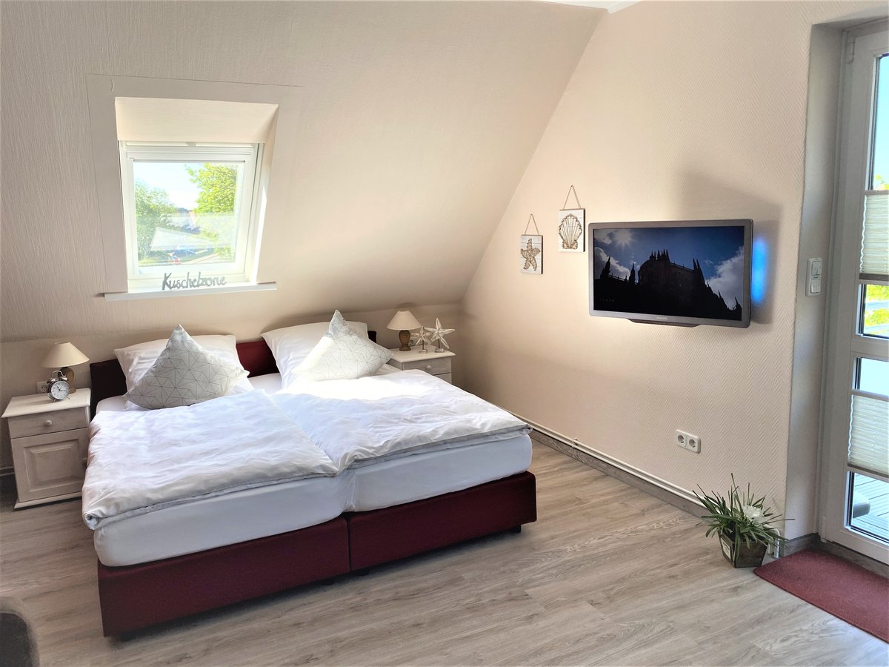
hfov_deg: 67.3
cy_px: 334
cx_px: 444
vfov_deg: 53.1
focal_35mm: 26
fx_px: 668
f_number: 1.8
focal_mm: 4.25
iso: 32
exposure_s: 1/248
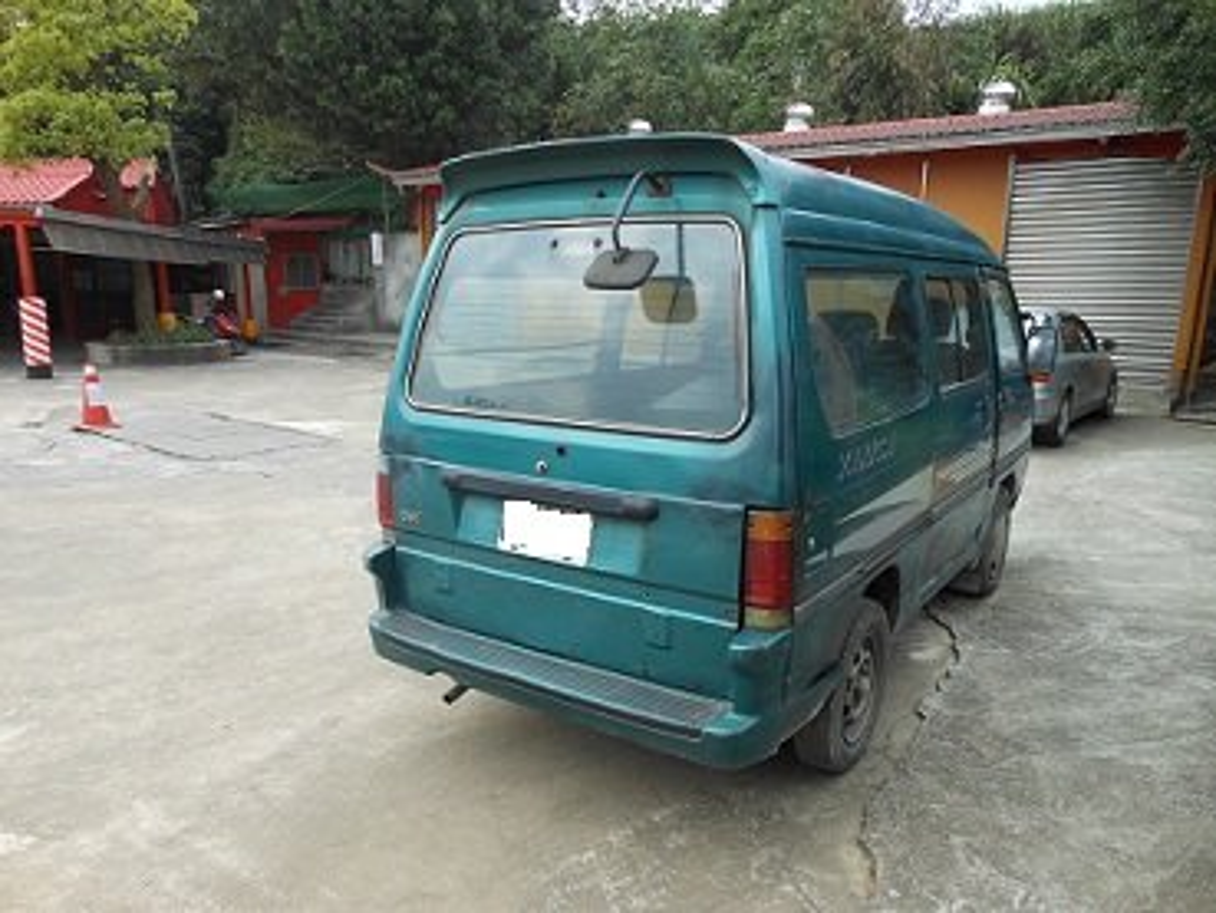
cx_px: 608
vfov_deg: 54.9
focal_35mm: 25
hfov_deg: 69.4
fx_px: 878
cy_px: 456
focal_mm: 4.5
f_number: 3.2
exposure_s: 1/320
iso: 80
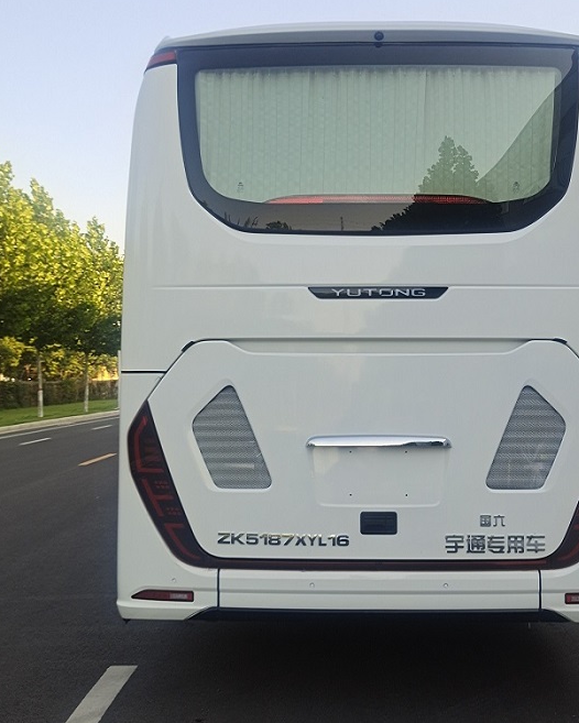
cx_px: 339
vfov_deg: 50.3
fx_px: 771
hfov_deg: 41.0
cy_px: 348
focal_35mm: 36
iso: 50
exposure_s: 1/316
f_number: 1.8
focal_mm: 5.58
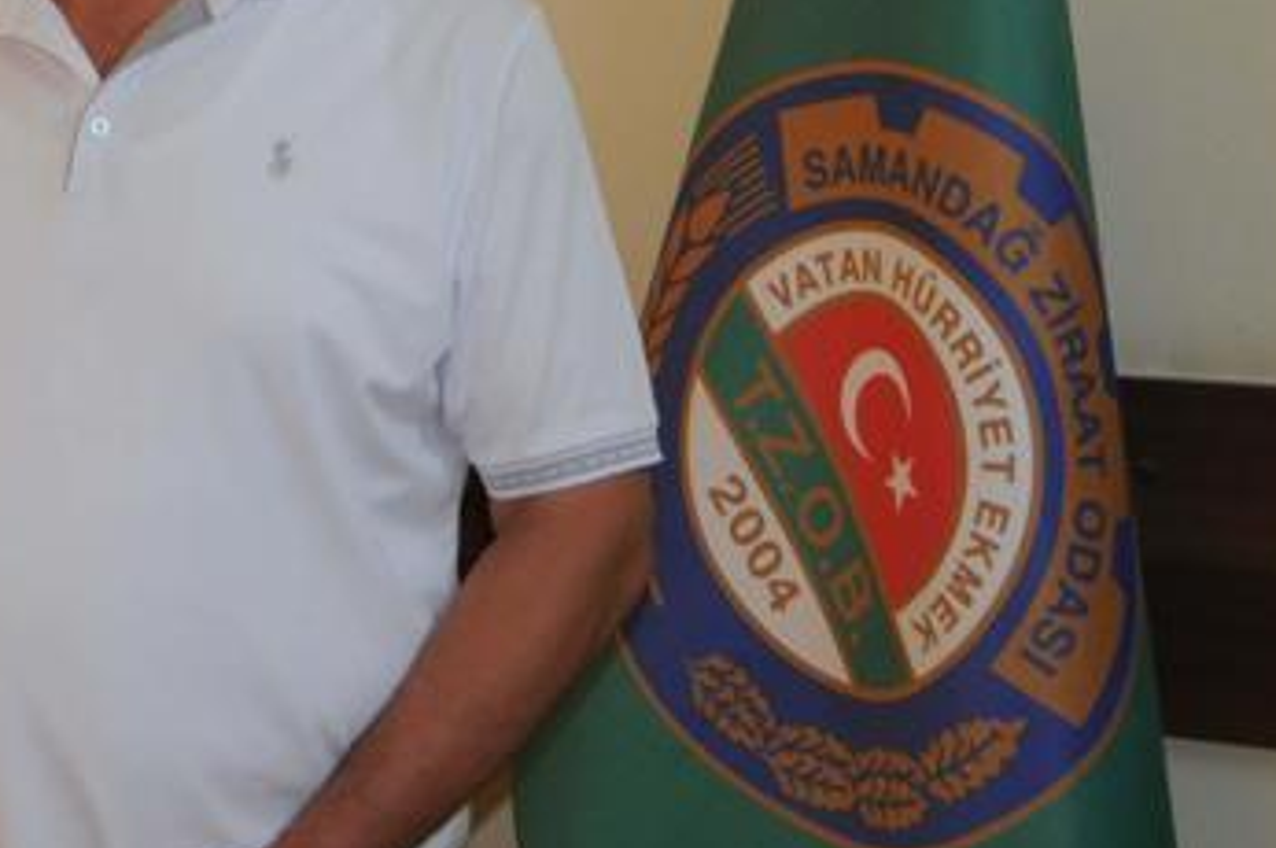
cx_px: -66
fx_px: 3222
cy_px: 77
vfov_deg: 14.8
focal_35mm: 91
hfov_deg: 21.4
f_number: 5
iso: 800
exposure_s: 1/125
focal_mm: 28
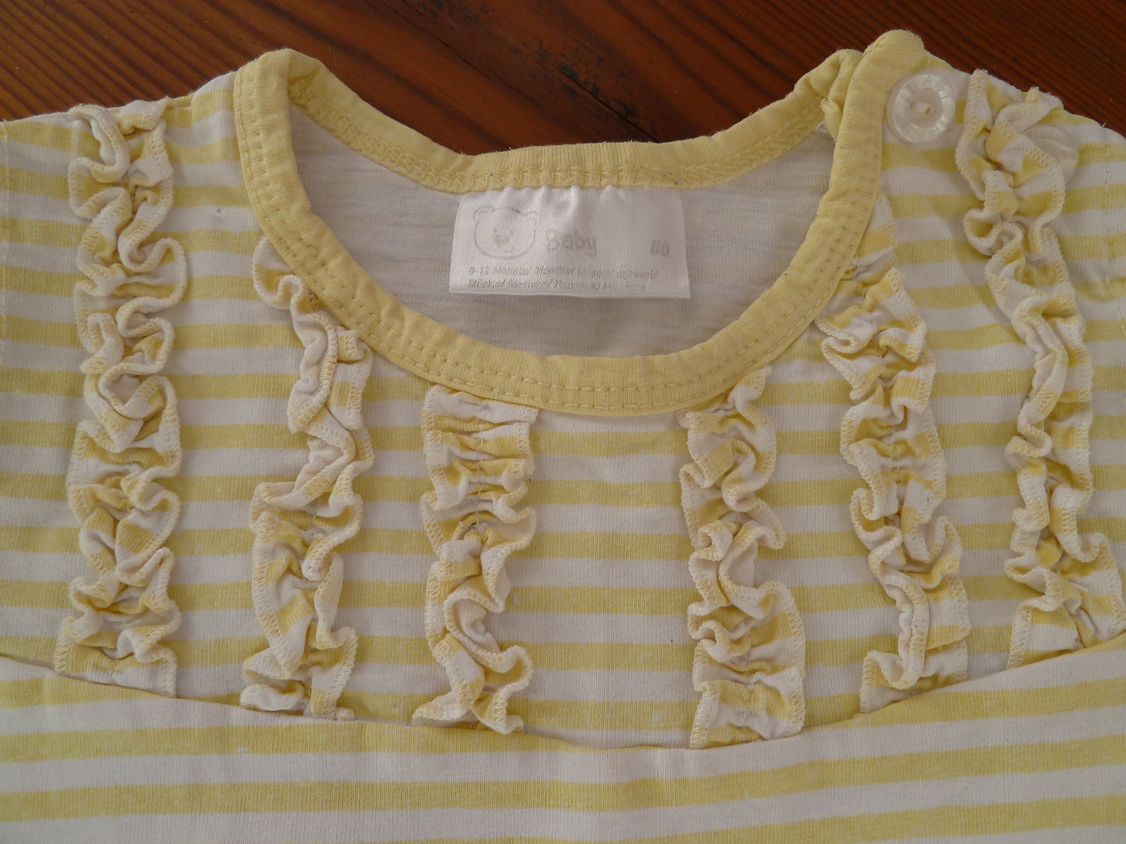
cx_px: 563
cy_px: 422
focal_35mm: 25
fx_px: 813
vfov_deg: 54.9
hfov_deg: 69.4
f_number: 3.3
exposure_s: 1/60
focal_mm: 4.1
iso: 80
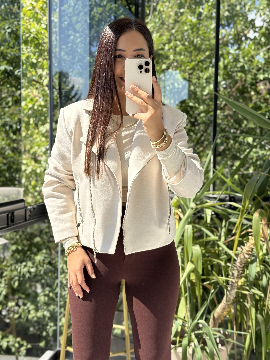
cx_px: 135
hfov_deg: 30.3
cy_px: 180
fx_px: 499
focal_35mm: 48
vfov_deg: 39.7
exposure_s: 1/778
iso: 64
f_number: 1.78
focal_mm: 6.76
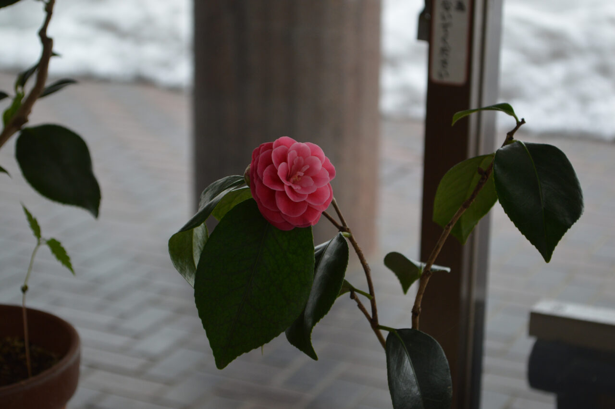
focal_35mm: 82
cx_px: 308
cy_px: 204
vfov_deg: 16.5
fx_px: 1408
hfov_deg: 24.6
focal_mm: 55
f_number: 5.6
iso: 400
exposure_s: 1/100
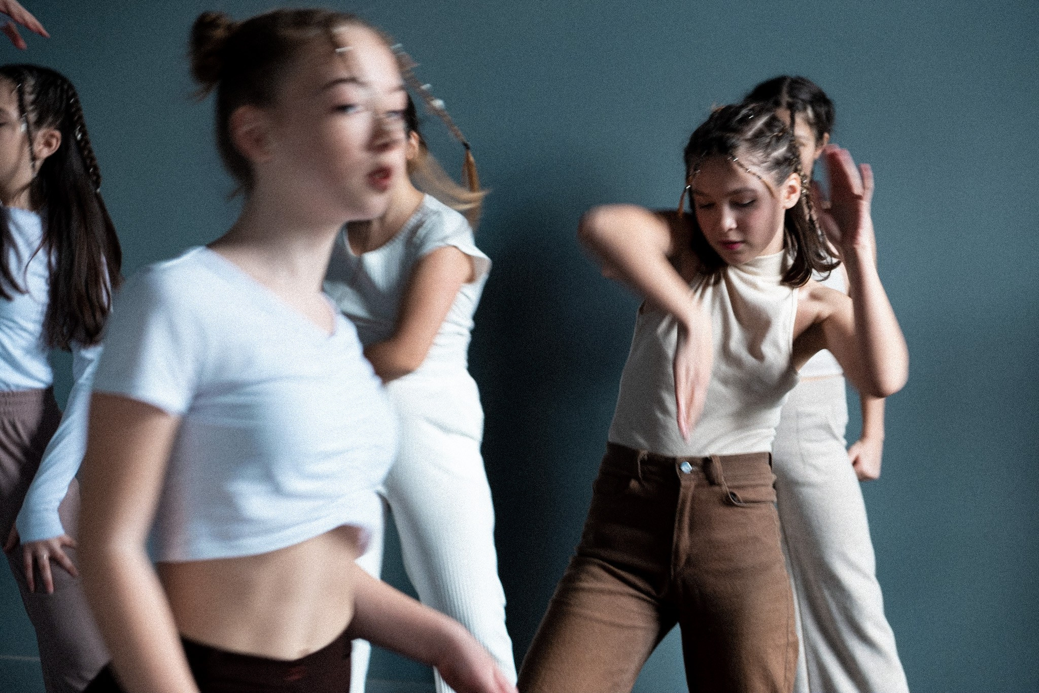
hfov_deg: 26.7
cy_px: 346
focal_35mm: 76
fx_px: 2193
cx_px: 520
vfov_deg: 17.9
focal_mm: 50.5
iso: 500
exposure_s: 1/60
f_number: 4
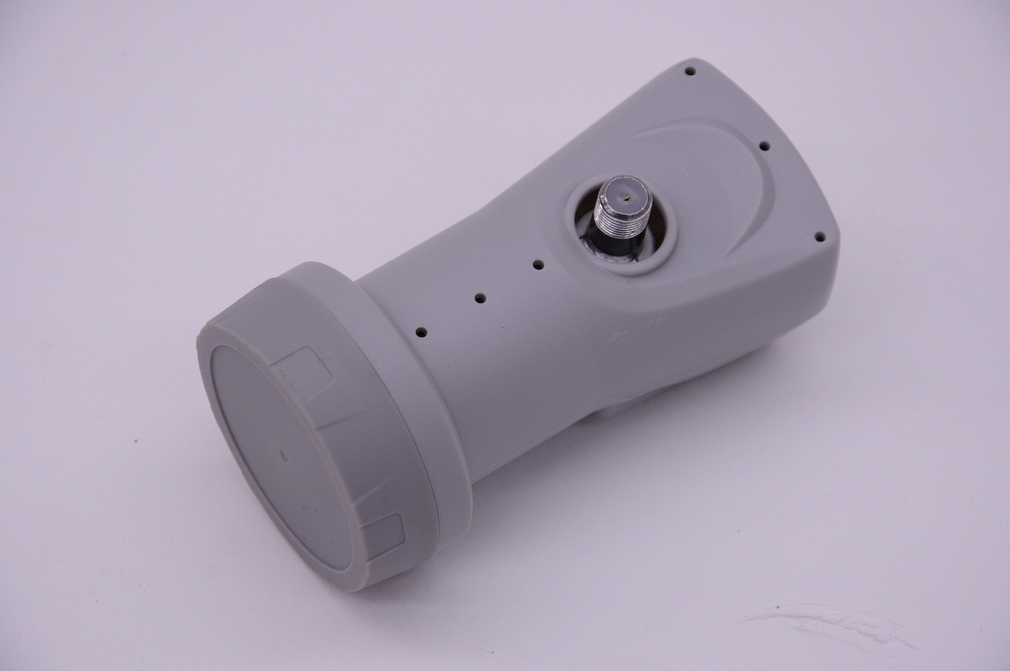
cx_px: 505
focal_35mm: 158
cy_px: 336
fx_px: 4414
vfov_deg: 8.7
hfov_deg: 13.1
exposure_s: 1/100
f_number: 10
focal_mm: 105
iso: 500
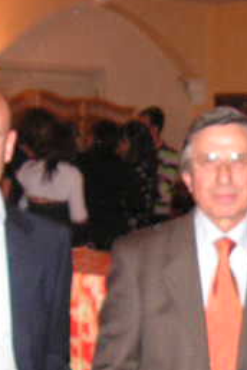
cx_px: 323
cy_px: 311
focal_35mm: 93
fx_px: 957
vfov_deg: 21.6
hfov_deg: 14.1
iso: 200
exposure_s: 1/40
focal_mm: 6
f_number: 3.2
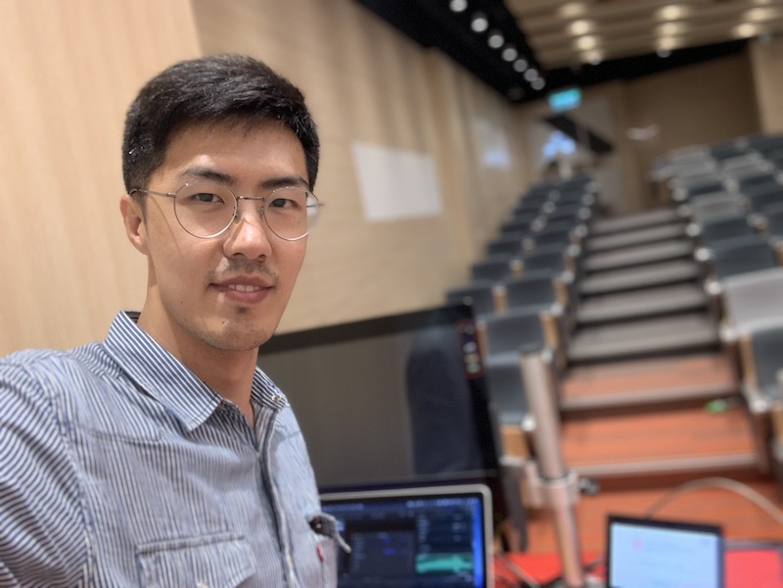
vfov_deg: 44.2
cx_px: 392
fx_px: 724
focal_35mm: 32
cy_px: 294
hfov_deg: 56.8
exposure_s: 1/50
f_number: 2.2
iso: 160
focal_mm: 2.87
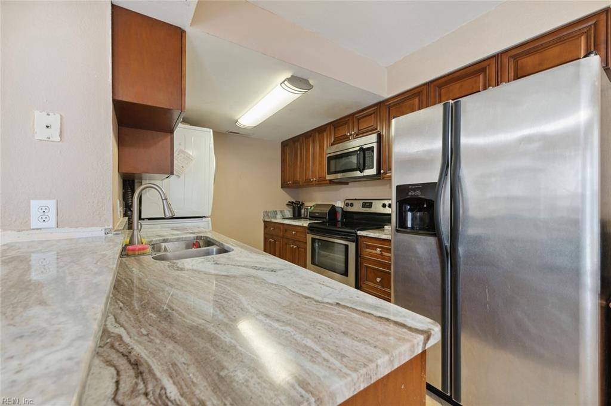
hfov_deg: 104.3
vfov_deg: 81.1
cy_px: 203
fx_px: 237
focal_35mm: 14
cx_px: 306
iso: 64
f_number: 8
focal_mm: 14
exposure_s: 2
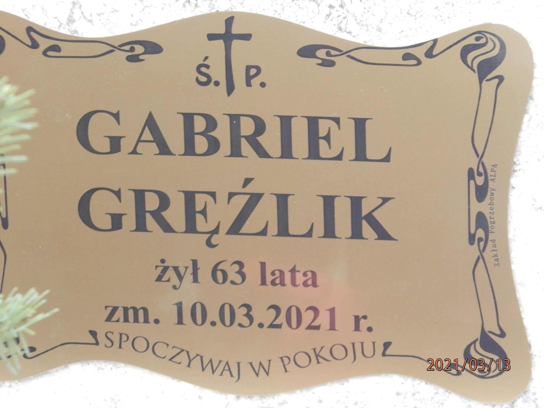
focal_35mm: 281
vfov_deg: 5.3
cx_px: 272
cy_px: 204
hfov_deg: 7.0
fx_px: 4416
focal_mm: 50.2
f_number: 5.6
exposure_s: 1/40
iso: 200
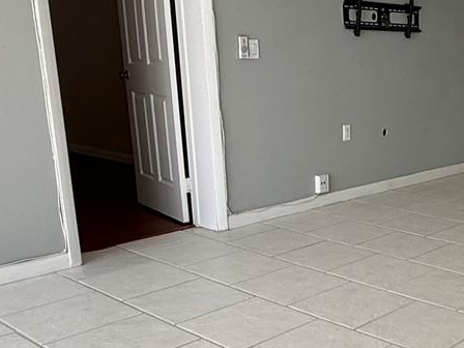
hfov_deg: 34.9
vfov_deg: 29.0
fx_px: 670
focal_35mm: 50
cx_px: 458
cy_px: 207
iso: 50
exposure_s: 1/205
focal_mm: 2.22
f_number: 2.2
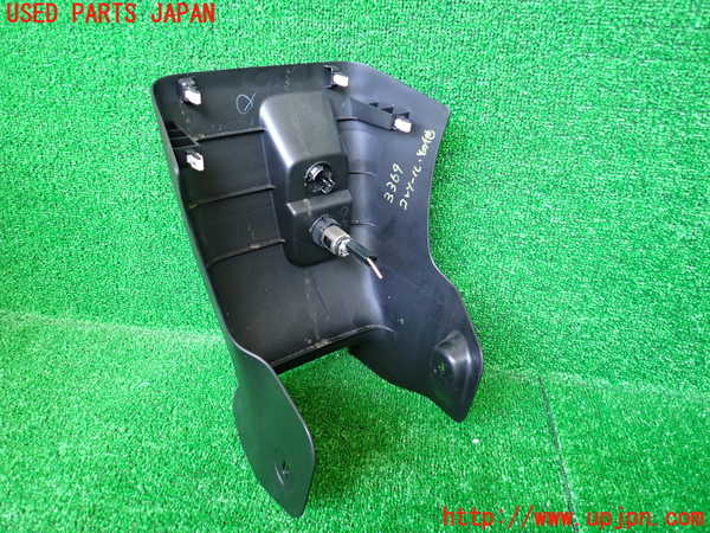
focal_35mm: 25
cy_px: 266
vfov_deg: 54.9
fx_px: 513
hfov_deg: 69.4
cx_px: 355
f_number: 2
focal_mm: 4.5
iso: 250
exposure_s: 1/30
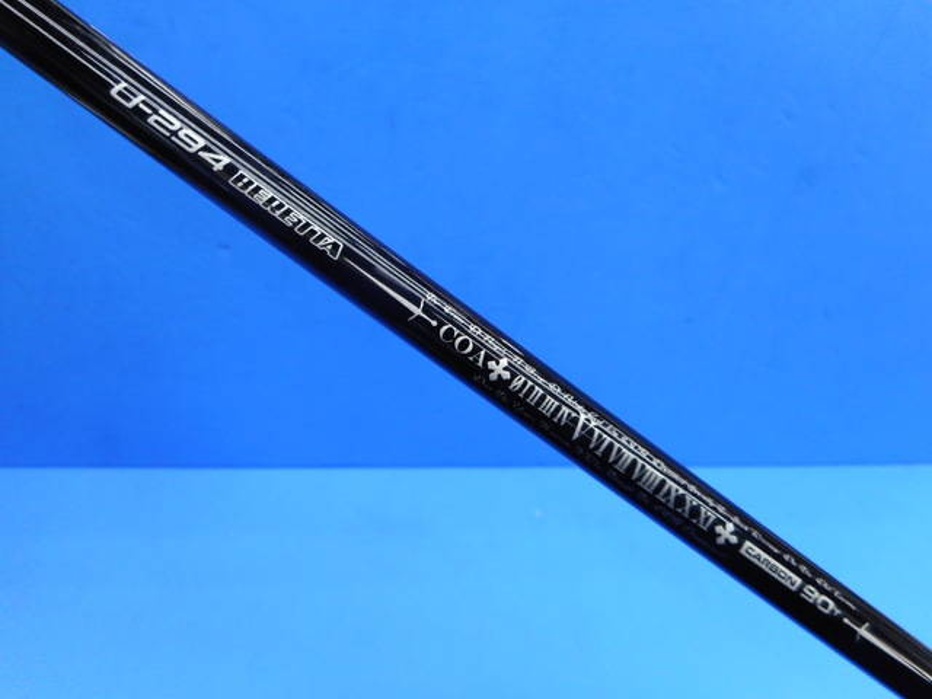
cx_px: 466
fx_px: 673
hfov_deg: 69.4
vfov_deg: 54.9
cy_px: 350
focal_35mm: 25
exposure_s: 1/30
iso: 110
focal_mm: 4.5
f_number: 3.7
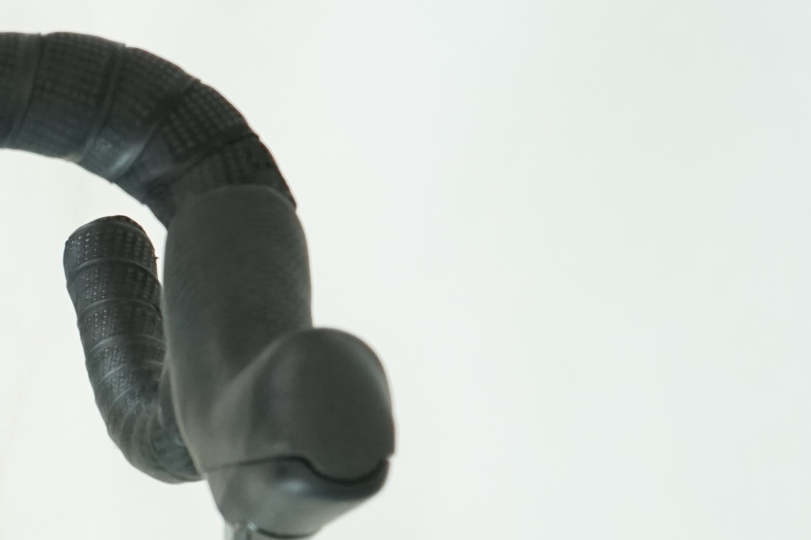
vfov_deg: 11.9
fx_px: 2523
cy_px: 700
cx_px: -507
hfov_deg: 16.2
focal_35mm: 112
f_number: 5
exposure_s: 1/200
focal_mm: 31
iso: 1600
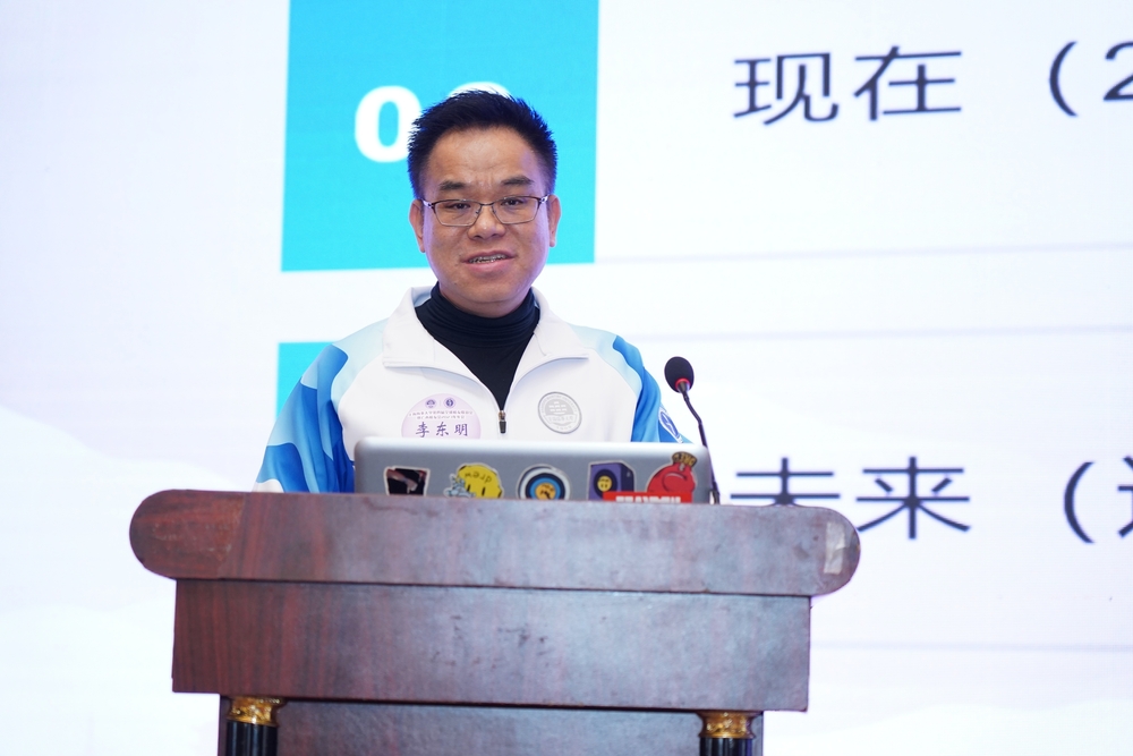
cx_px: 566
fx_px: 2455
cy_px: 378
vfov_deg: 17.5
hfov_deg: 26.0
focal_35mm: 78
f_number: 4
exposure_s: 1/100
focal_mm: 78
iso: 2000
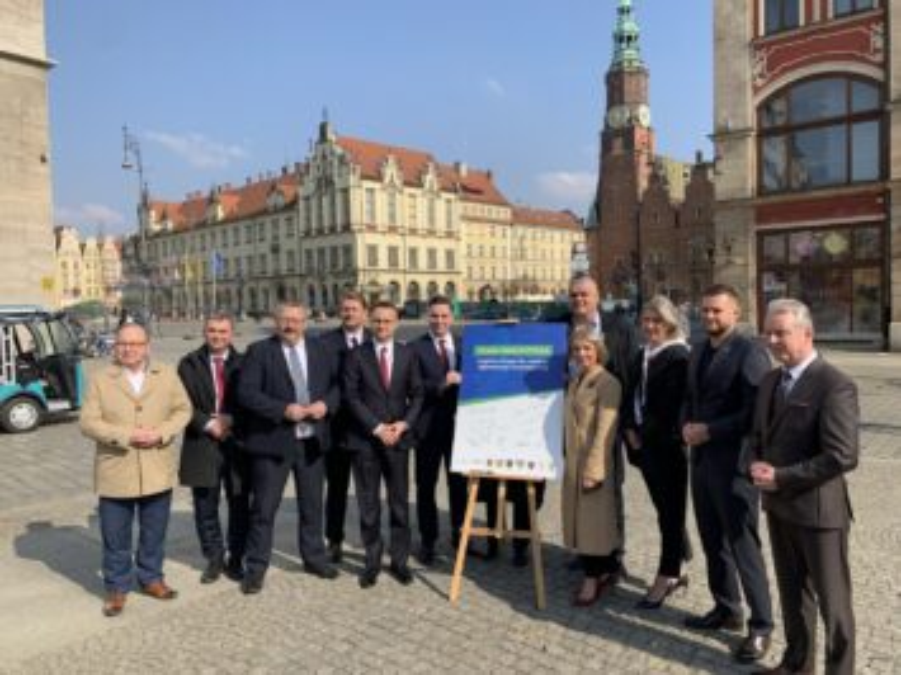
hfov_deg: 67.3
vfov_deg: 53.0
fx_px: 677
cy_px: 338
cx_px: 450
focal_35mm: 26
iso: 25
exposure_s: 1/2033
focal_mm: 4.25
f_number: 1.8
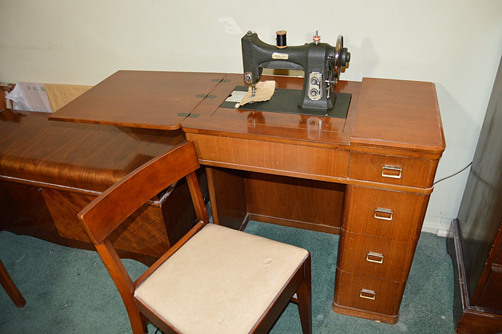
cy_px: 167
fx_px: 376
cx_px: 251
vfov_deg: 47.9
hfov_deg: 67.4
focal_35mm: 27
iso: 1100
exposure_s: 1/60
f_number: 3.5
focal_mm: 18
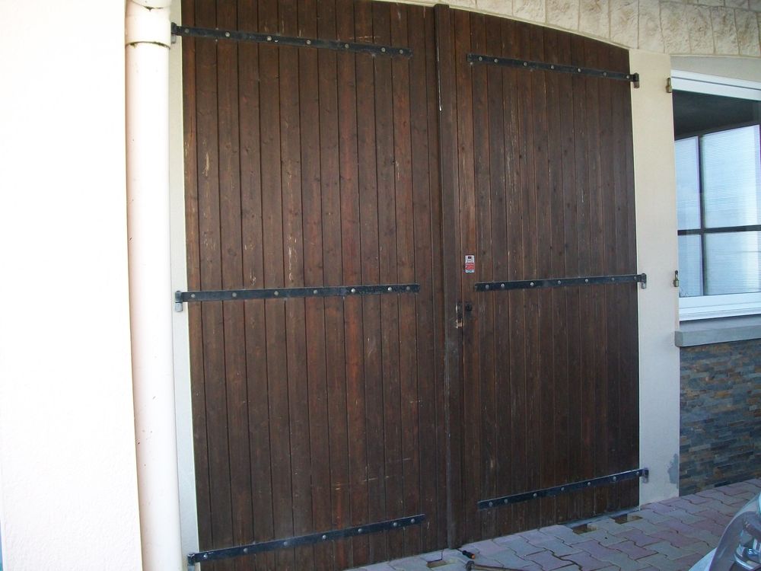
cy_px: 286
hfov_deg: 54.0
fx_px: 747
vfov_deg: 41.8
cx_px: 380
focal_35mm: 34
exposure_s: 1/100
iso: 160
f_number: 2.7
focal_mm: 6.1
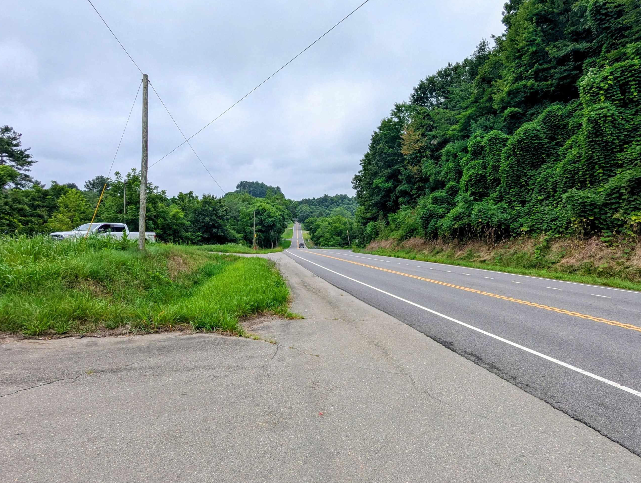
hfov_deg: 84.3
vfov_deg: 68.8
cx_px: 354
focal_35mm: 19
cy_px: 230
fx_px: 352
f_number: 2.2
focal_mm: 2.35
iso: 53
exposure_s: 1/565
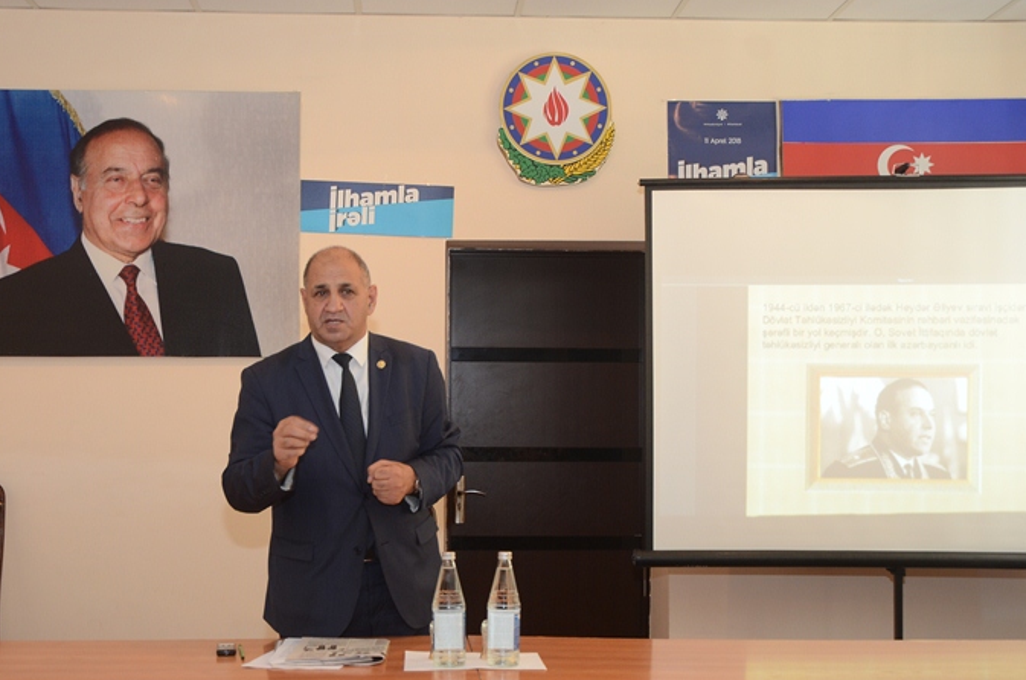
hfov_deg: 43.9
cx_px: 445
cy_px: 369
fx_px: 1269
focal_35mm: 45
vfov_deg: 30.0
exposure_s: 1/25
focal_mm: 25
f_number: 6.3
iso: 640
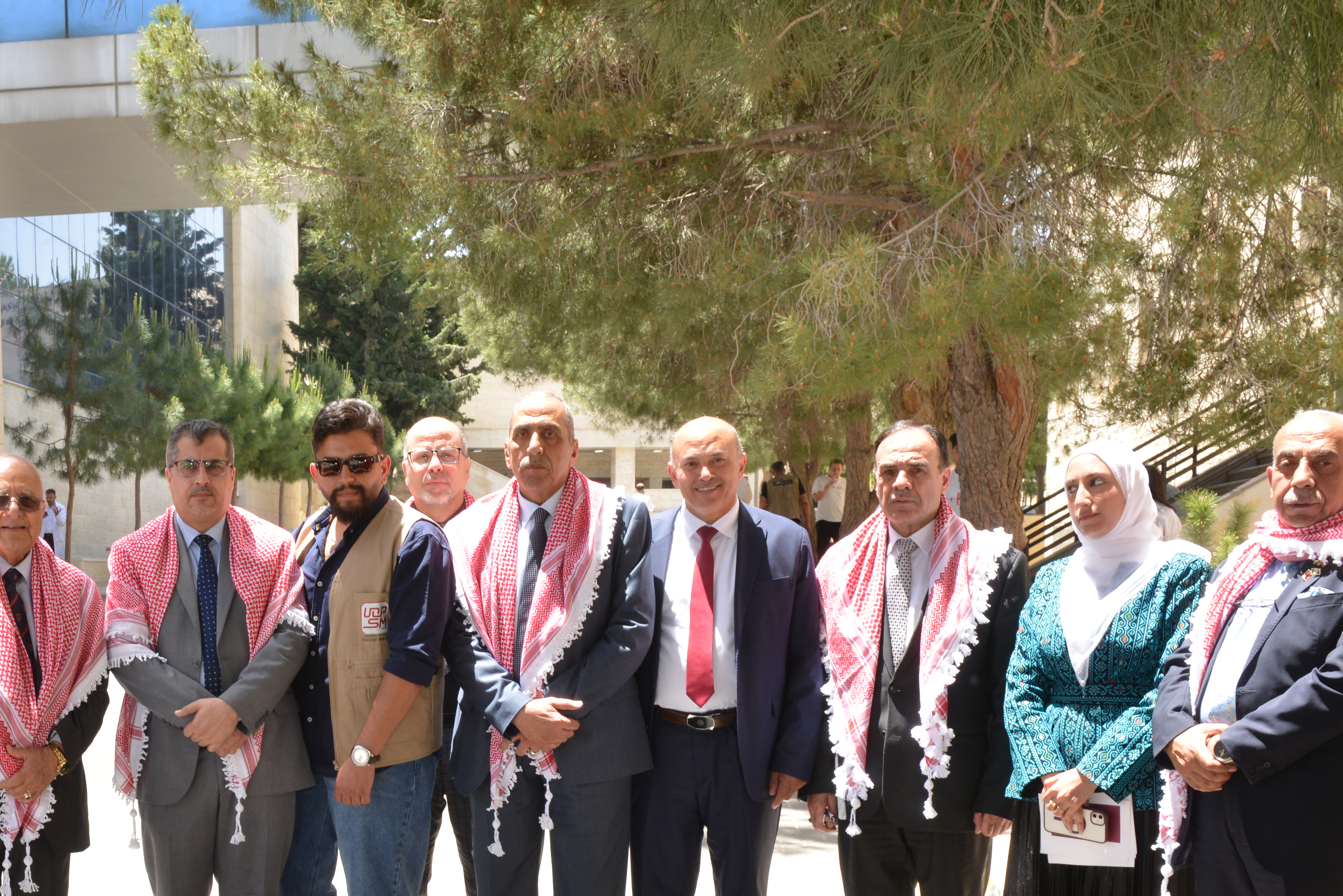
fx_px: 2090
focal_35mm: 56
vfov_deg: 23.4
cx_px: 232
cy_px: 844
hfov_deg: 34.3
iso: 640
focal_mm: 29
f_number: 9
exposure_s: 1/160
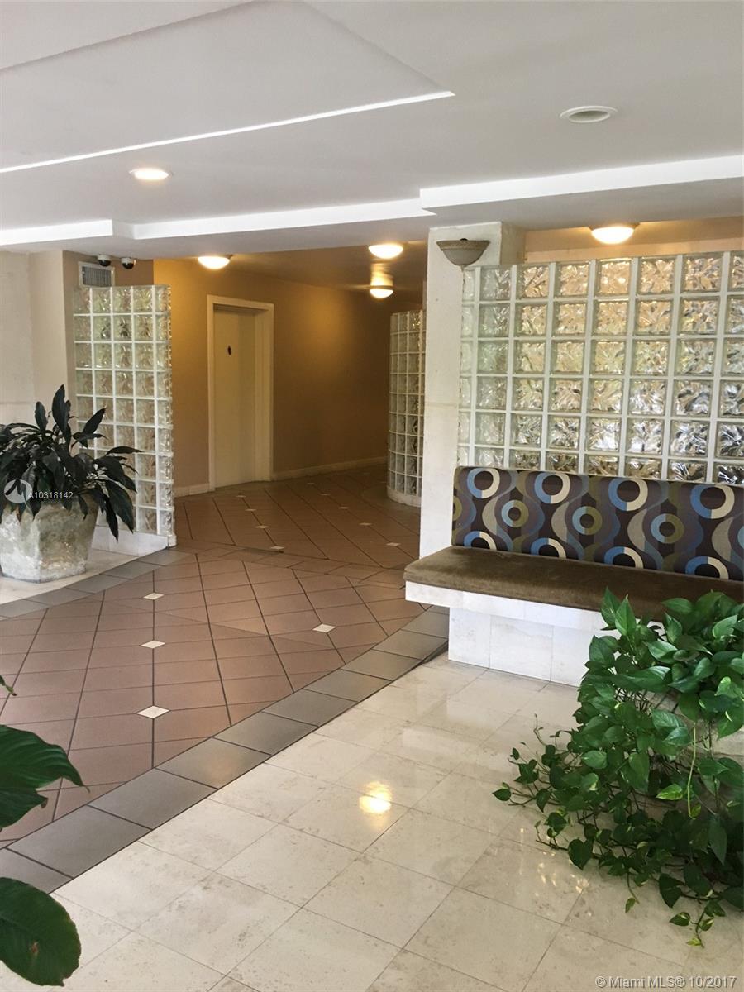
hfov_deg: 48.2
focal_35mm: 29
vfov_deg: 61.7
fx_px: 831
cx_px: 372
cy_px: 496
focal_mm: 4.15
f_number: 2.2
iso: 125
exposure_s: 1/30
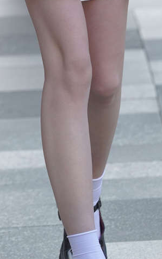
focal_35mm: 520
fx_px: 3669
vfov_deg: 4.0
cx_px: -135
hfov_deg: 2.5
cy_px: -119
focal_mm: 135
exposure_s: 1/400
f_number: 4.5
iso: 500
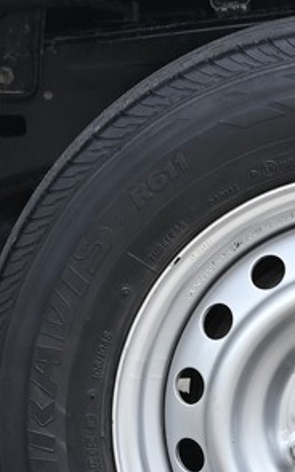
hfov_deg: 6.6
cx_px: 383
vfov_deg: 10.6
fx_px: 2544
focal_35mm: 198
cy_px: 376
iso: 200
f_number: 5.6
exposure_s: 1/250
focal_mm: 35
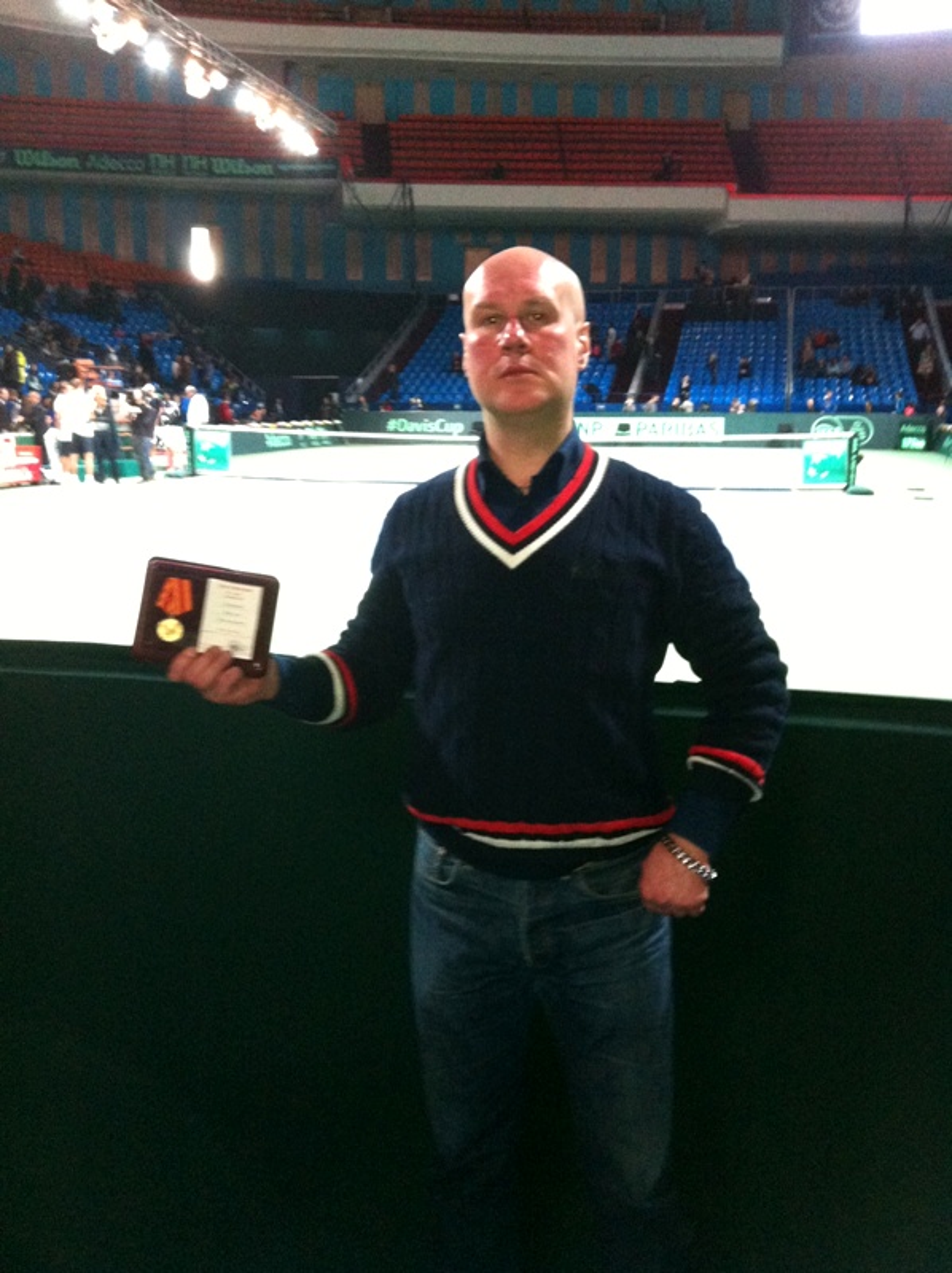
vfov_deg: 52.7
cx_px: 476
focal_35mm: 35
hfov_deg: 40.6
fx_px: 1286
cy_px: 636
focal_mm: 3.85
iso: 400
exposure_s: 1/15
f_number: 2.8
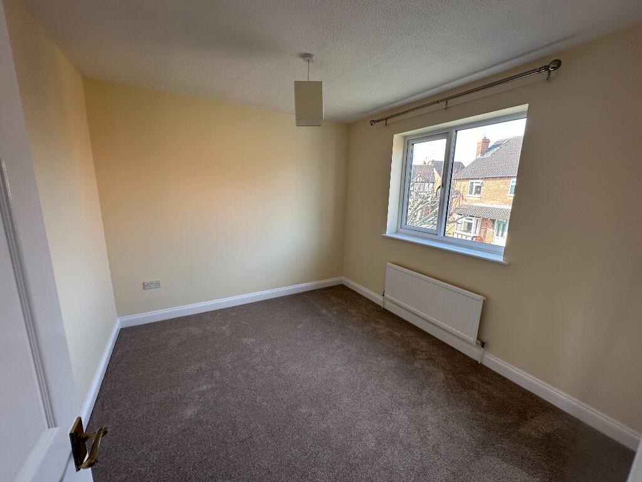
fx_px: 260
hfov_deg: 102.1
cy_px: 241
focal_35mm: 14
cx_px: 321
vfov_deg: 85.7
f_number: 2.2
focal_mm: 2.22
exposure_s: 1/99
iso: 64
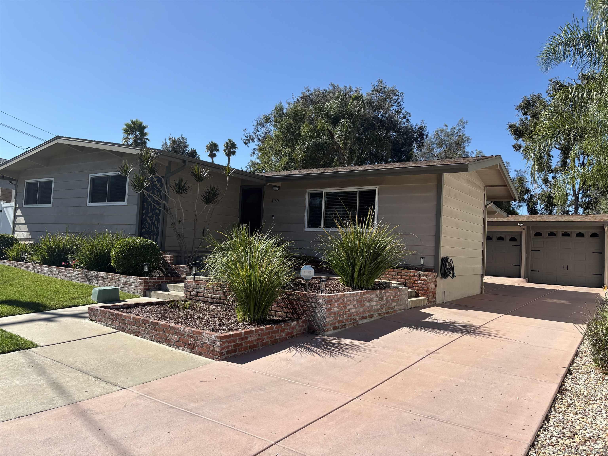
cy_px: 228
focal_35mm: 26
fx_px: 457
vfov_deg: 53.1
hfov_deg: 67.3
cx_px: 304
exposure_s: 1/3279
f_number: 1.6
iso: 50
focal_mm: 5.96
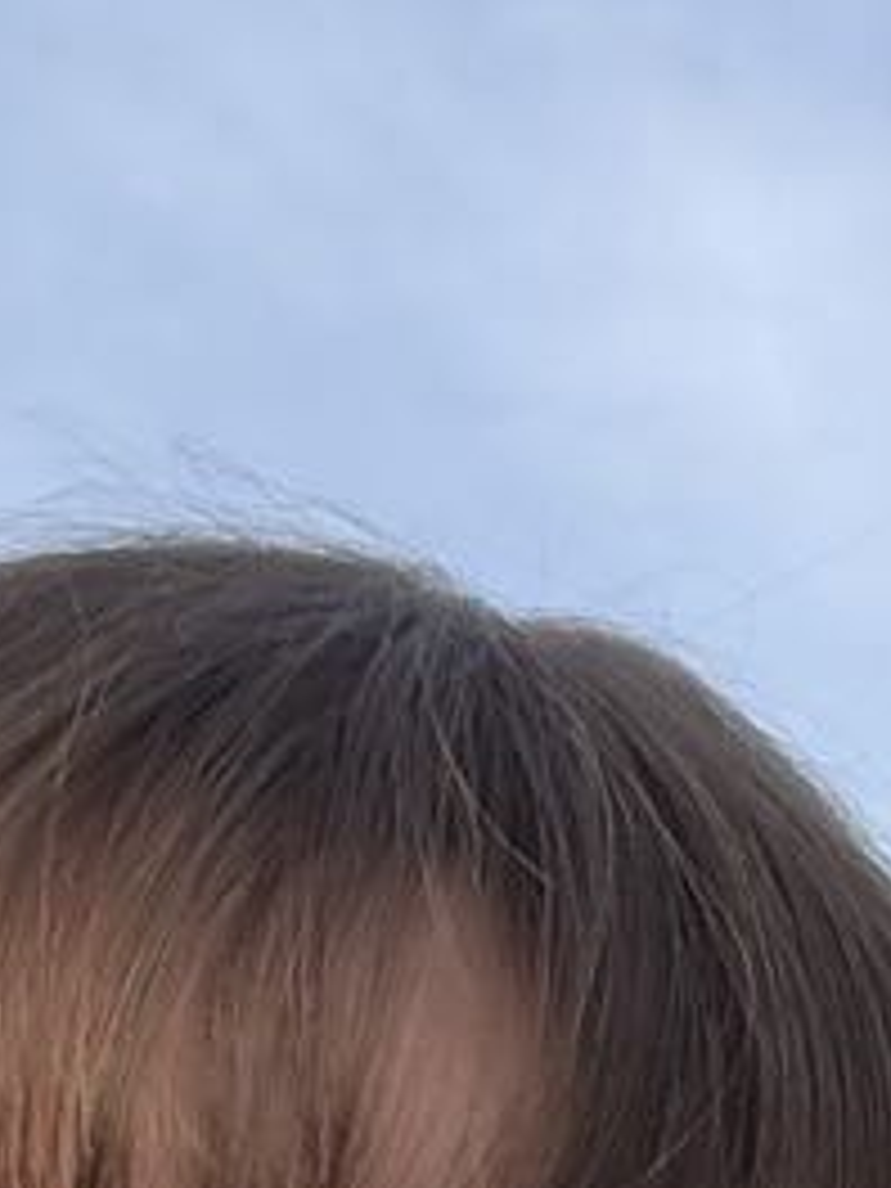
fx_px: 6246
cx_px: 792
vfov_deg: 10.0
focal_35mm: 182
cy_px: 2480
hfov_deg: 8.1
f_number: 1.9
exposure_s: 1/181
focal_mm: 2.71
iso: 32
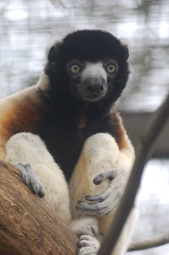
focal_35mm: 278
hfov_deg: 4.9
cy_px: 139
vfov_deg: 7.4
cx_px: 87
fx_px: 1961
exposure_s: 1/60
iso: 800
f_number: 5
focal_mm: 122
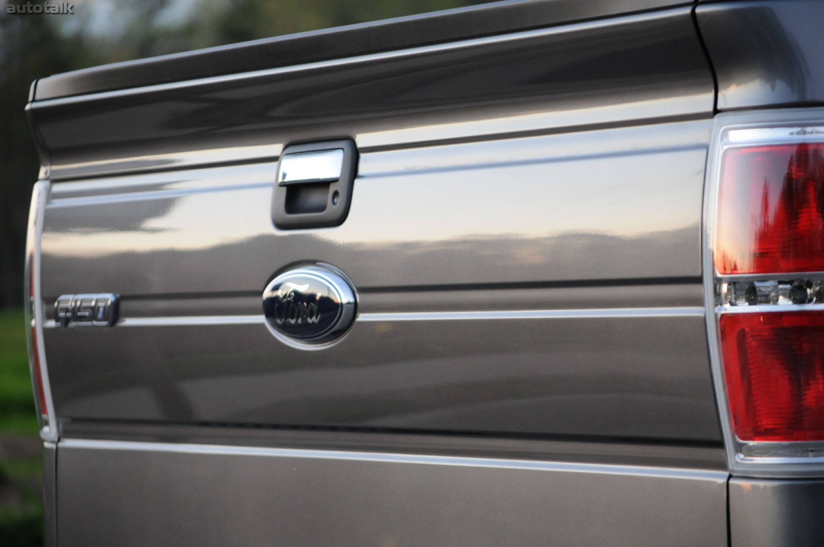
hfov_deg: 13.4
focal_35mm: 153
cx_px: 412
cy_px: 274
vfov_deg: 8.9
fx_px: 3498
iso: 800
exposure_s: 1/40
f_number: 4.5
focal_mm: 102
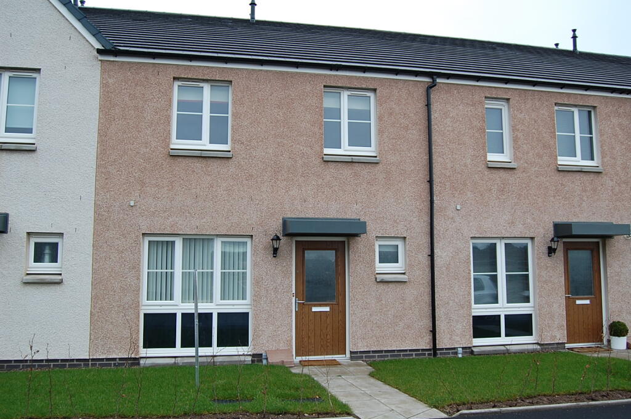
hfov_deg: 57.3
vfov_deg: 39.9
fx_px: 578
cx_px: 316
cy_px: 210
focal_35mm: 33
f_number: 5.6
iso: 200
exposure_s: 1/125
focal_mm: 22
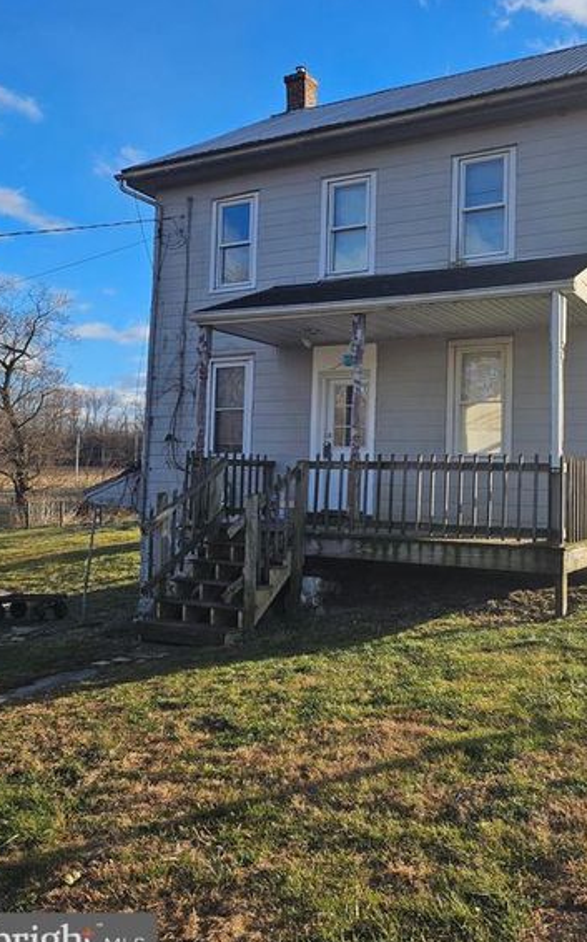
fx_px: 769
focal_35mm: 30
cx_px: 392
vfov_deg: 62.7
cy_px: 417
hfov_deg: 41.2
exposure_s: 1/2463
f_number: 1.8
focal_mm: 5
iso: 50
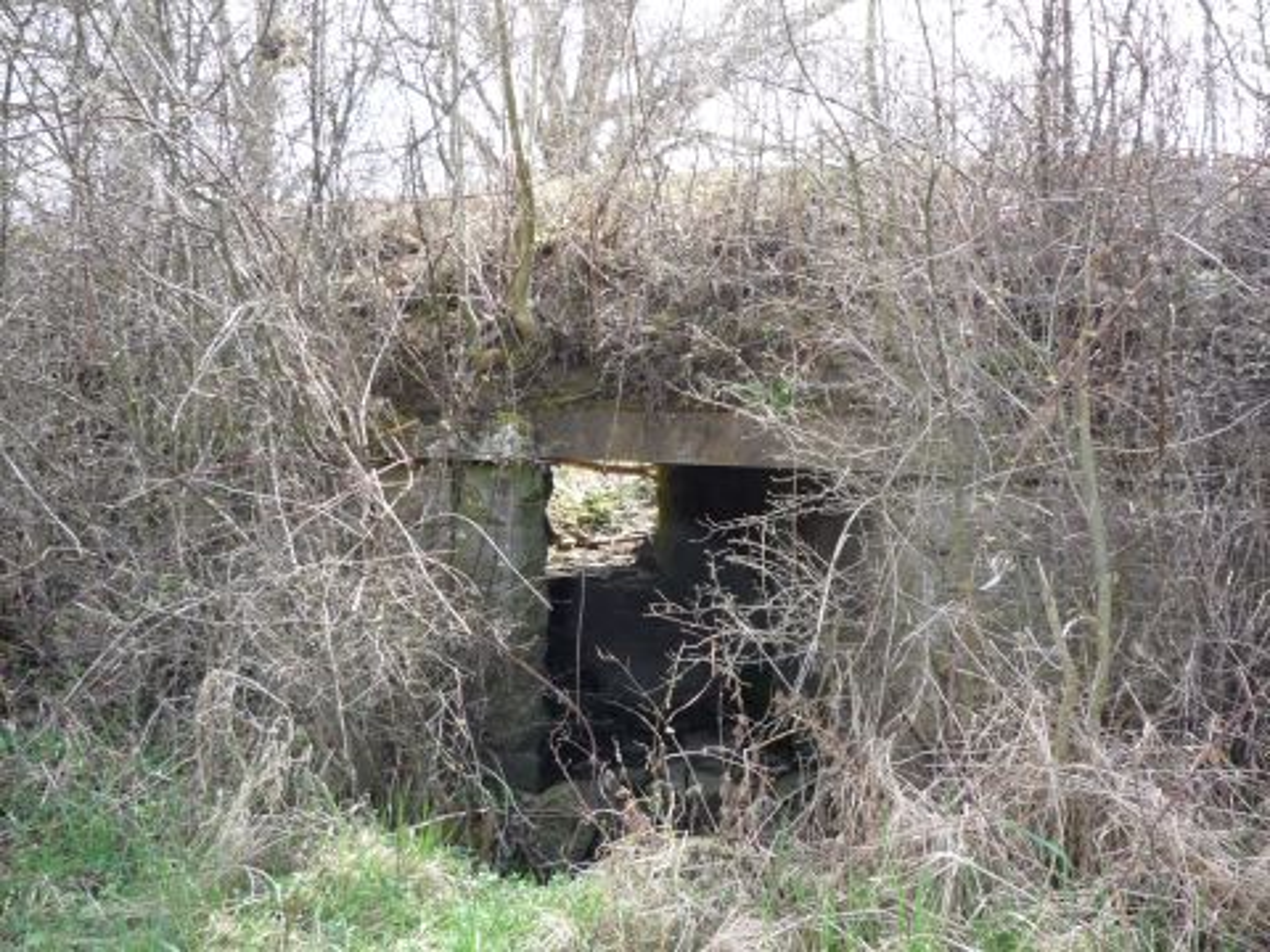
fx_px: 1174
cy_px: 476
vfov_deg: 44.2
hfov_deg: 56.8
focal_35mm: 32
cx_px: 635
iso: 100
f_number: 4
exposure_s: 1/100
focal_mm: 5.2
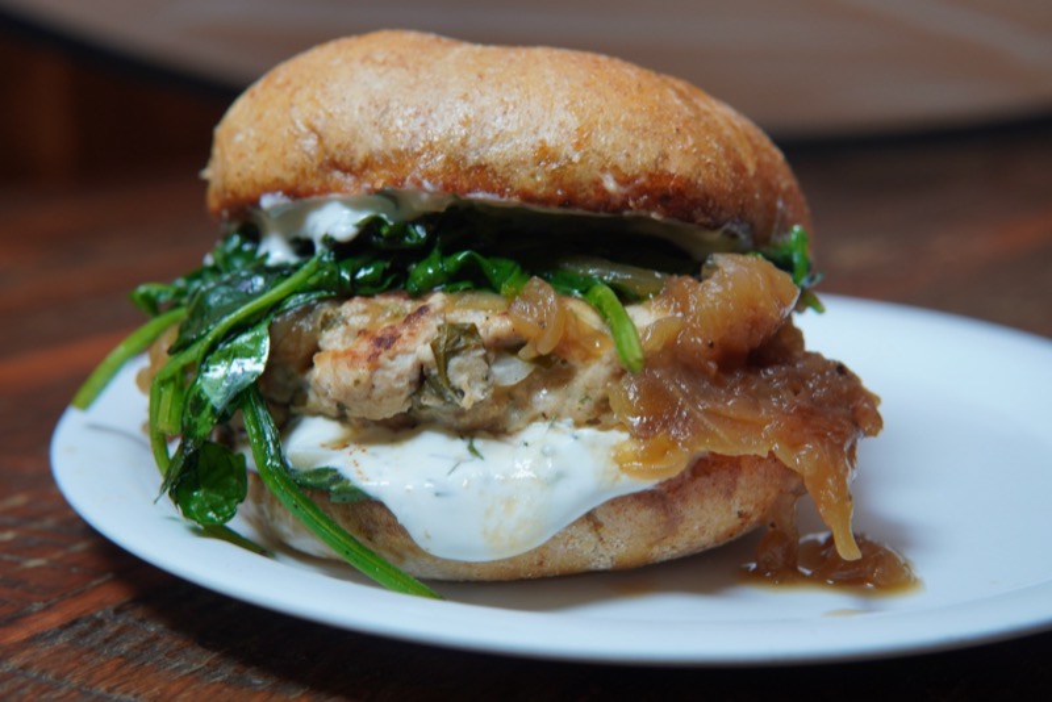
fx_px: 1315
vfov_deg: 29.9
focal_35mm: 45
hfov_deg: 43.6
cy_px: 351
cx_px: 526
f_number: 4
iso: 160
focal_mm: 30
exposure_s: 1/60
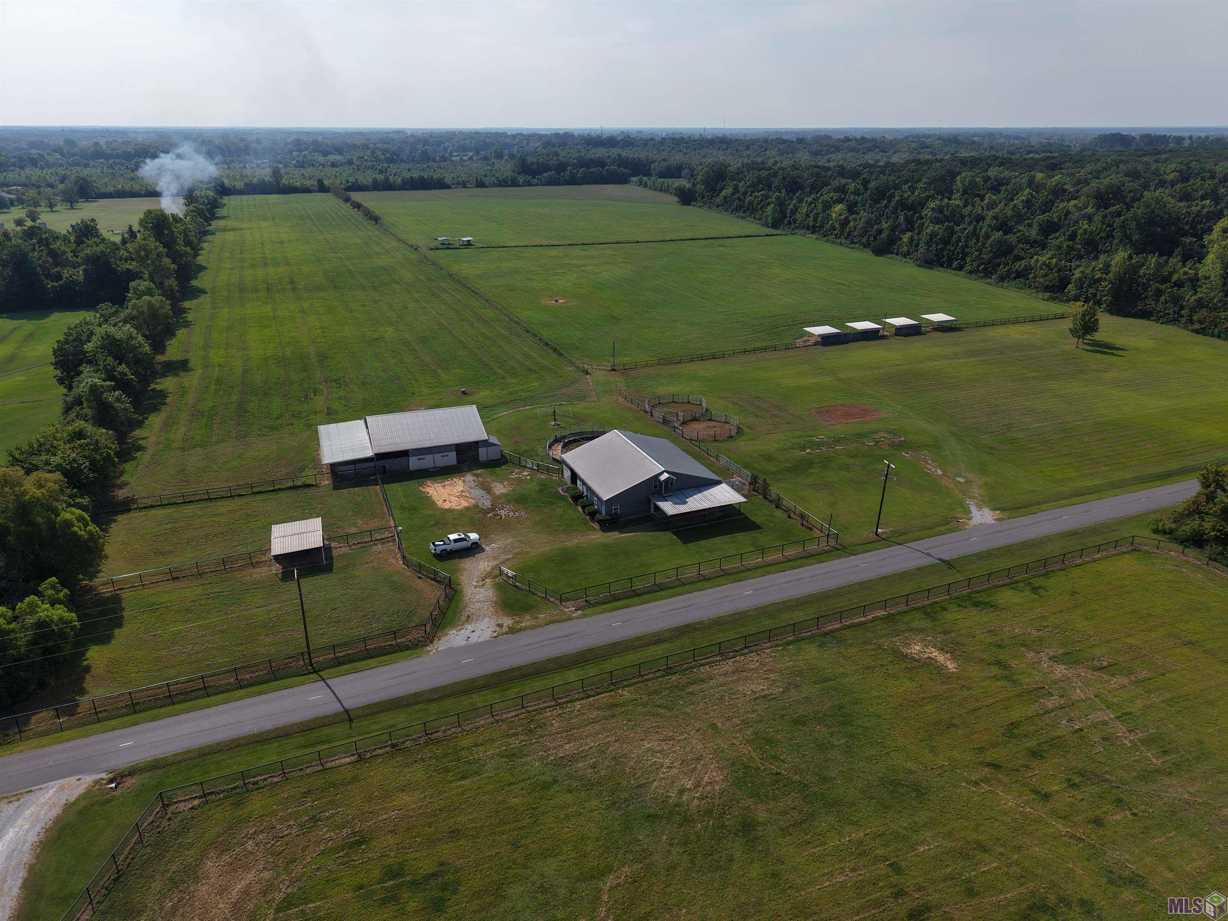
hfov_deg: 71.6
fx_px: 851
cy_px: 460
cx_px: 614
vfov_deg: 56.8
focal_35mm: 24
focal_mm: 8.67
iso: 140
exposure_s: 1/6000
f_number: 1.8
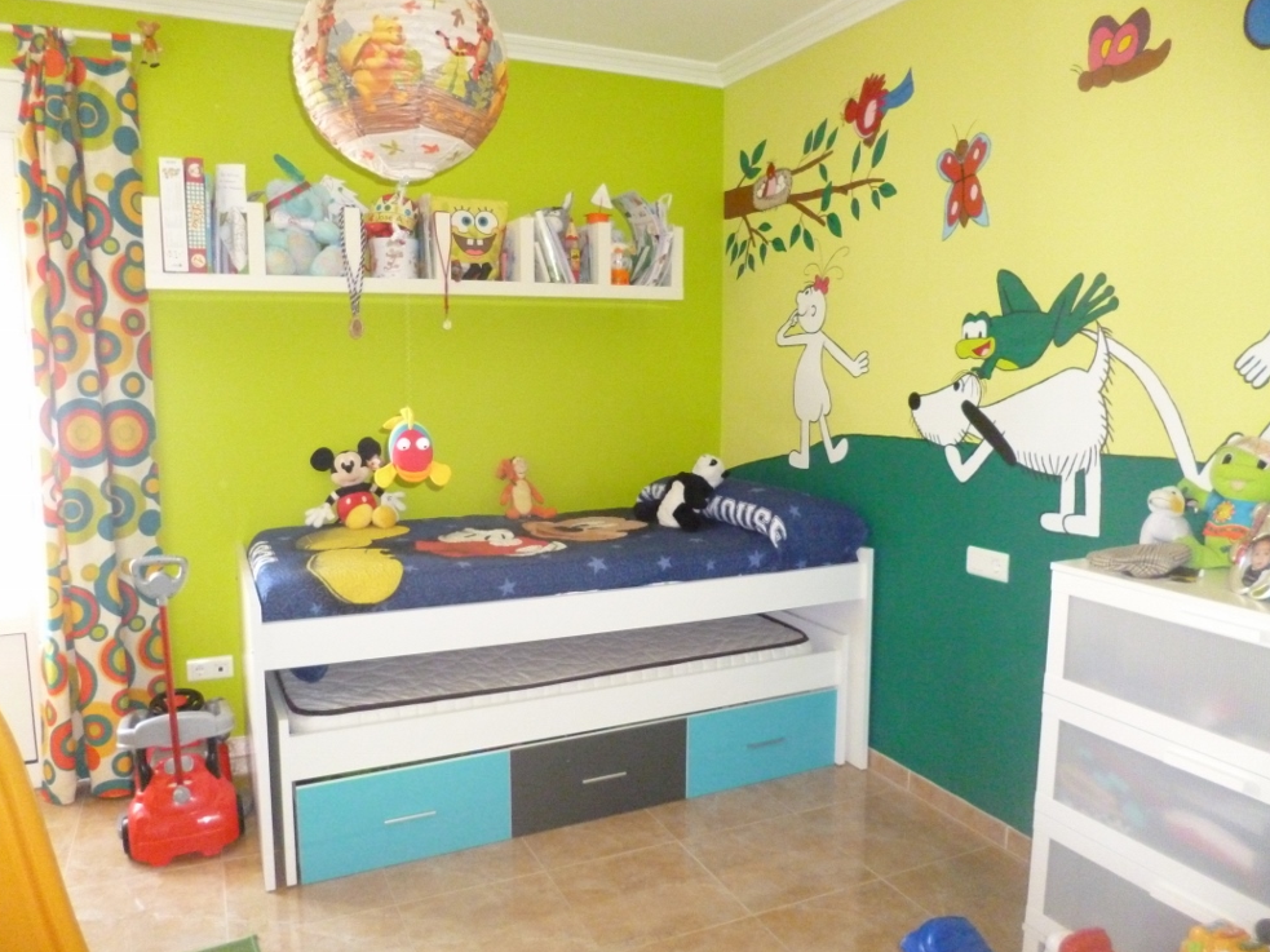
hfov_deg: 69.4
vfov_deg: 54.9
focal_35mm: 25
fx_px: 917
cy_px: 471
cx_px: 621
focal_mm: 4.3
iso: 800
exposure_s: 1/60
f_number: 2.5
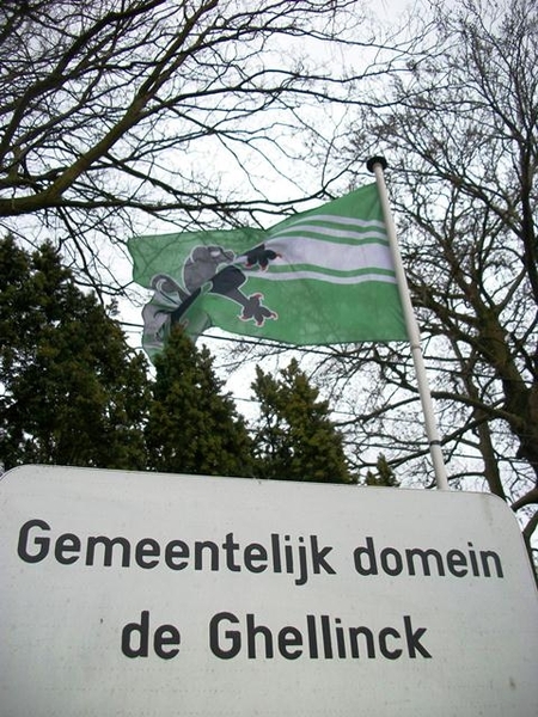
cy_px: 358
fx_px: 663
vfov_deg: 56.8
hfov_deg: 44.2
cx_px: 269
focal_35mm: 32
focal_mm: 5.7
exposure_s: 1/125
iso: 80
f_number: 2.9
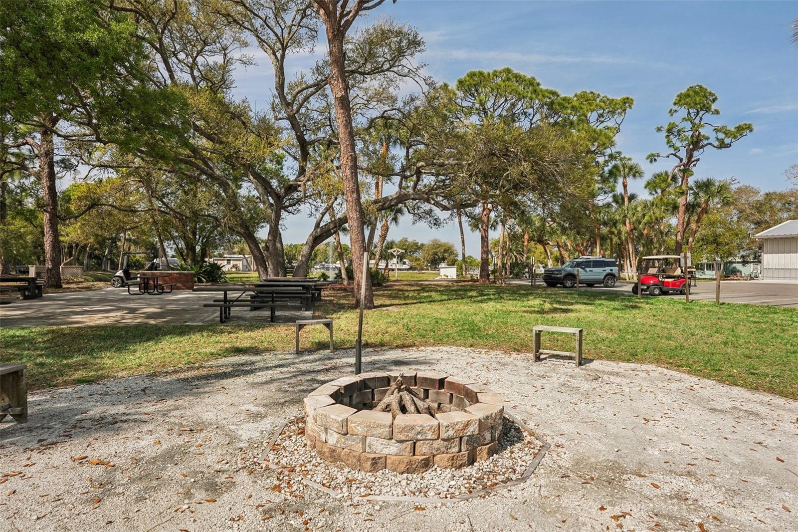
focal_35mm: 20
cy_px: 266
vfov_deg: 61.9
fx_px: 443
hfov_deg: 84.0
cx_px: 399
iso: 400
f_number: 8
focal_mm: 20
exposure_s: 1/1600
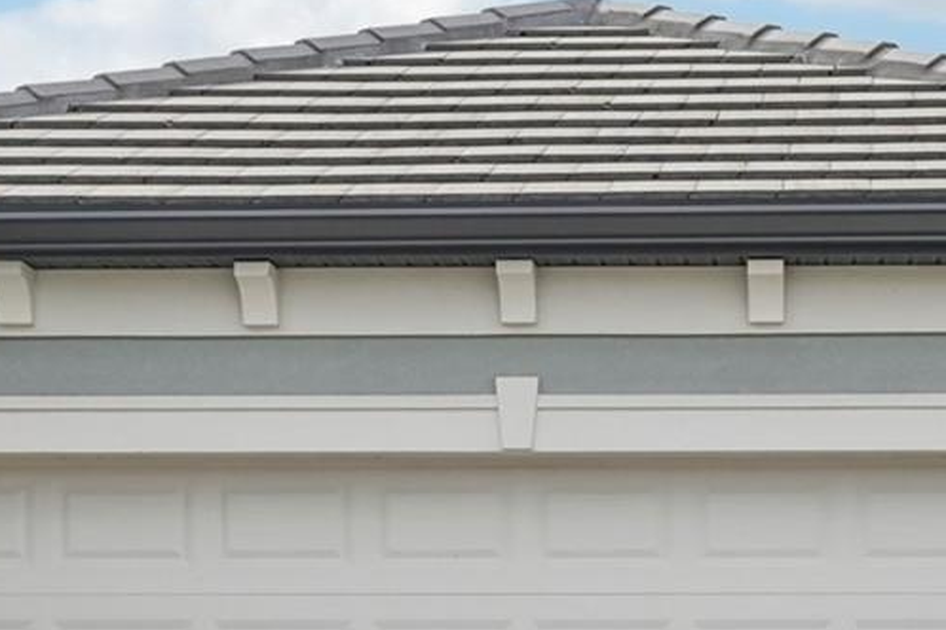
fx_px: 2785
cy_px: 670
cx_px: 705
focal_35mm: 106
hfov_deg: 19.2
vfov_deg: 12.7
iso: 400
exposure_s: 1/640
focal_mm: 33
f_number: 8
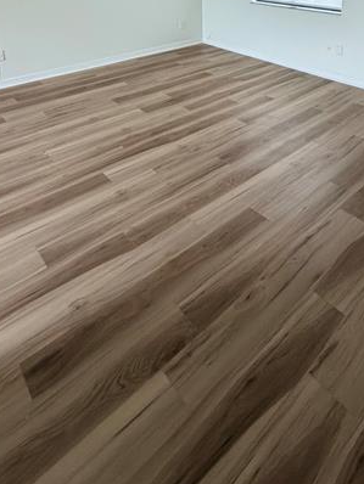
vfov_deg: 54.6
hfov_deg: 51.0
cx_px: 220
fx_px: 378
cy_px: 28
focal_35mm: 27
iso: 320
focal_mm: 2.22
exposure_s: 1/100
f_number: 2.2
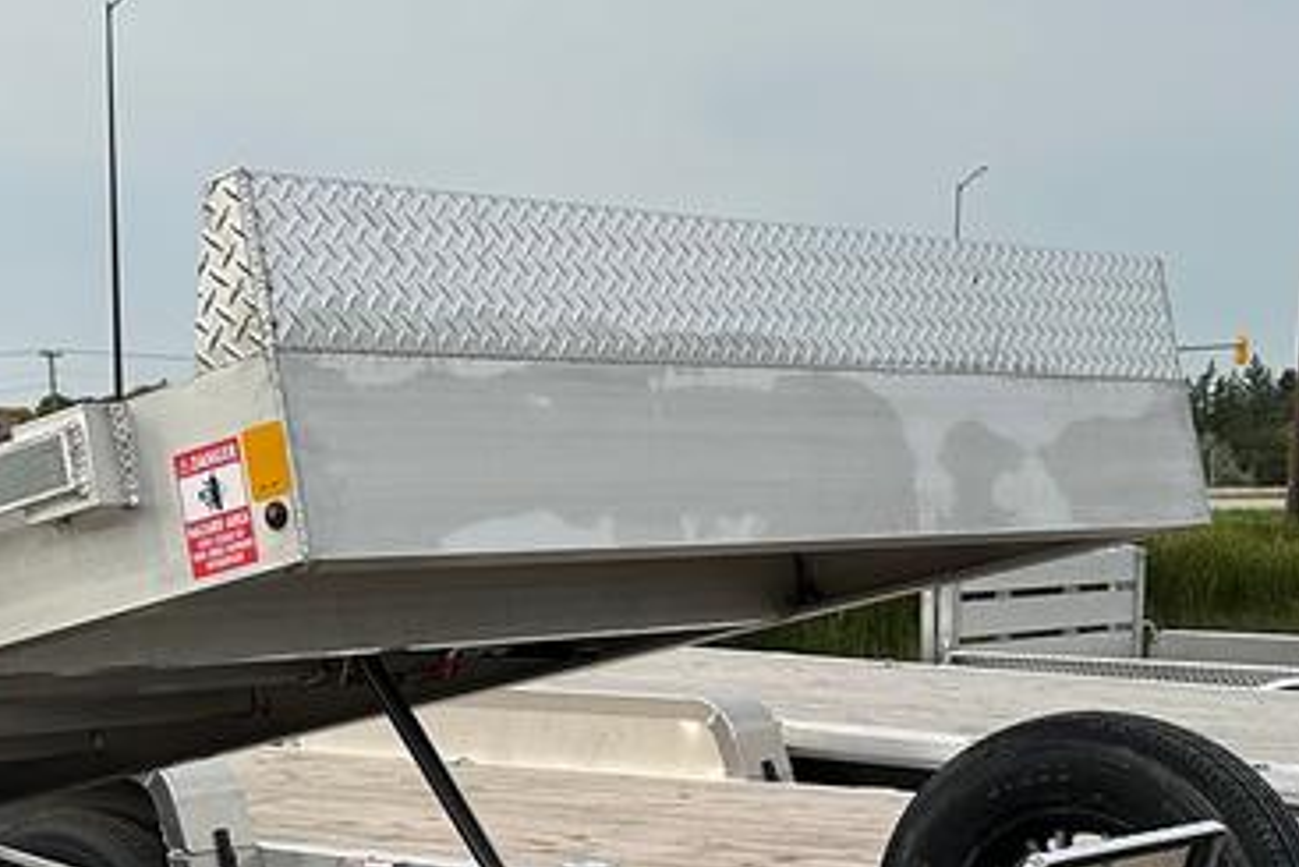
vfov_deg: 15.6
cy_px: 761
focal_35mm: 87
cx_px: 138
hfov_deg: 22.8
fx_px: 3140
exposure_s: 1/5000
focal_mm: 6.86
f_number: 1.78
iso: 80
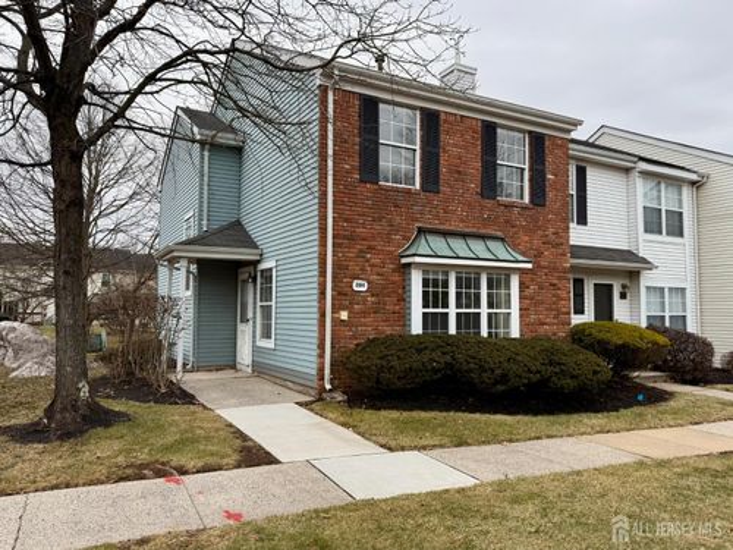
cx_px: 366
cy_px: 275
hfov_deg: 71.6
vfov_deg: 56.8
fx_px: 508
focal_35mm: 24
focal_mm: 6.76
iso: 80
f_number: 1.78
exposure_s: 1/805
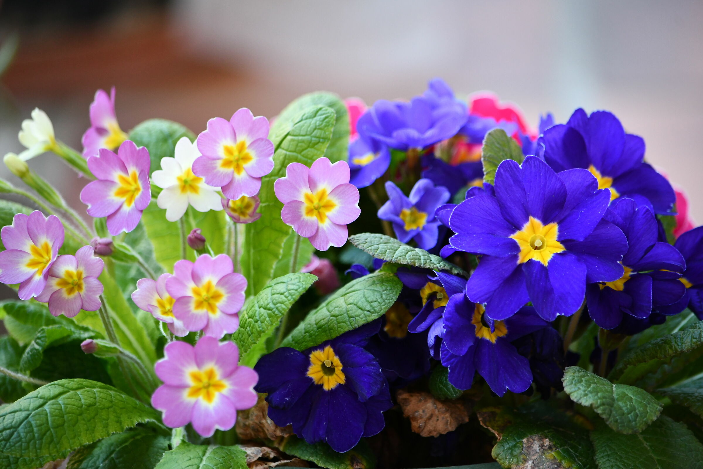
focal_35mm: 210
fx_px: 4101
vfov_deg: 6.5
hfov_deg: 9.8
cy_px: 234
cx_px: 352
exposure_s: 1/40
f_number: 4.8
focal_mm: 140
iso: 800
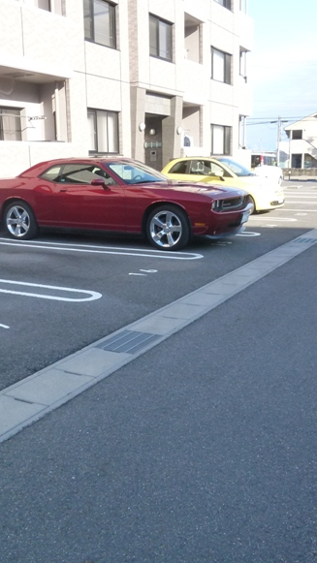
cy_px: 289
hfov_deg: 32.7
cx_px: 124
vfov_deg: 55.3
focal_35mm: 36
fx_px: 538
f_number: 4
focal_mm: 4.3
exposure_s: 1/250
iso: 160
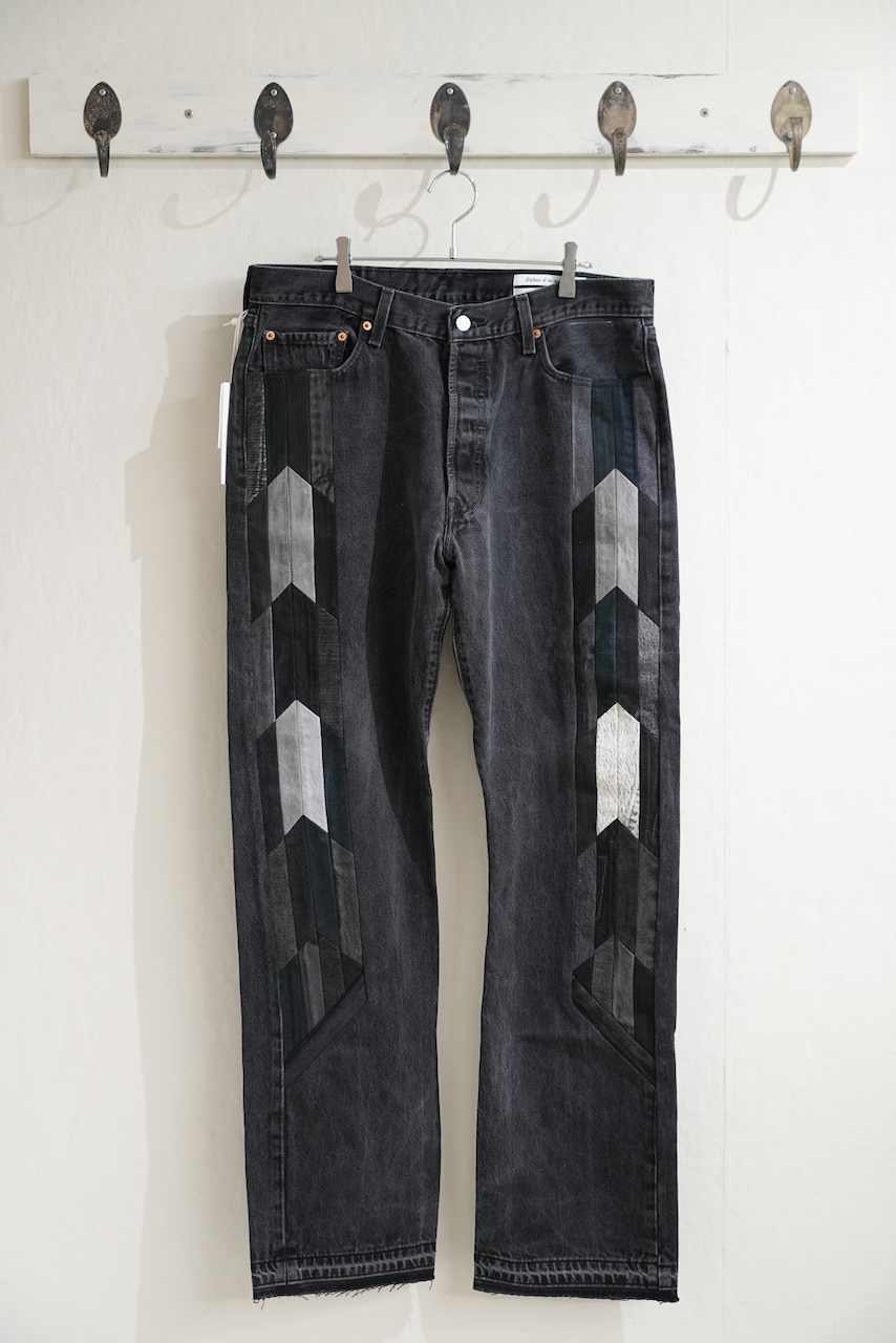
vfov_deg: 31.4
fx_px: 2388
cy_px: 672
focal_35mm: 64
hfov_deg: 21.3
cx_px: 448
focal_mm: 64
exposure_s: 1/50
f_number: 4
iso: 1000
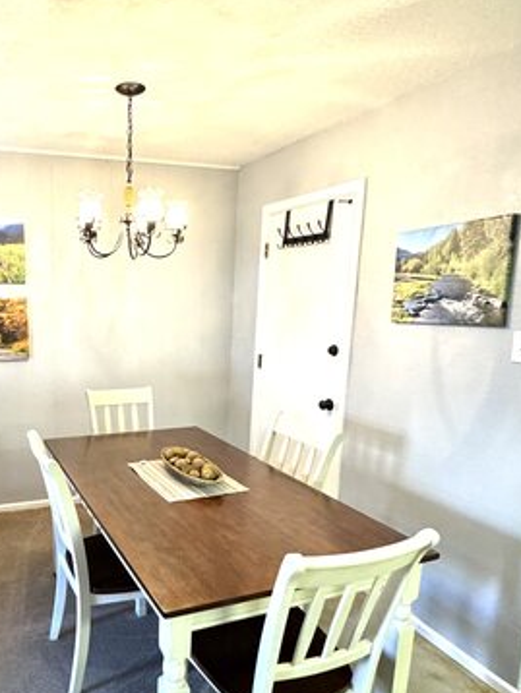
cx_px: 110
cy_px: 379
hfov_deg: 51.8
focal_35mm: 25
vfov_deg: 69.2
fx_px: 501
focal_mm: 2.22
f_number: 2.2
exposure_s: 1/60
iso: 400
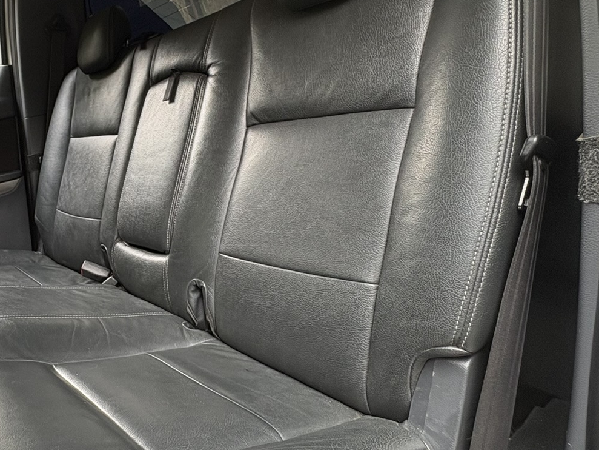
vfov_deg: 48.2
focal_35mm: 29
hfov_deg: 57.3
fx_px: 502
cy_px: 222
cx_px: 125
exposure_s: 1/60
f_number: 2.2
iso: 125
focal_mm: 2.22
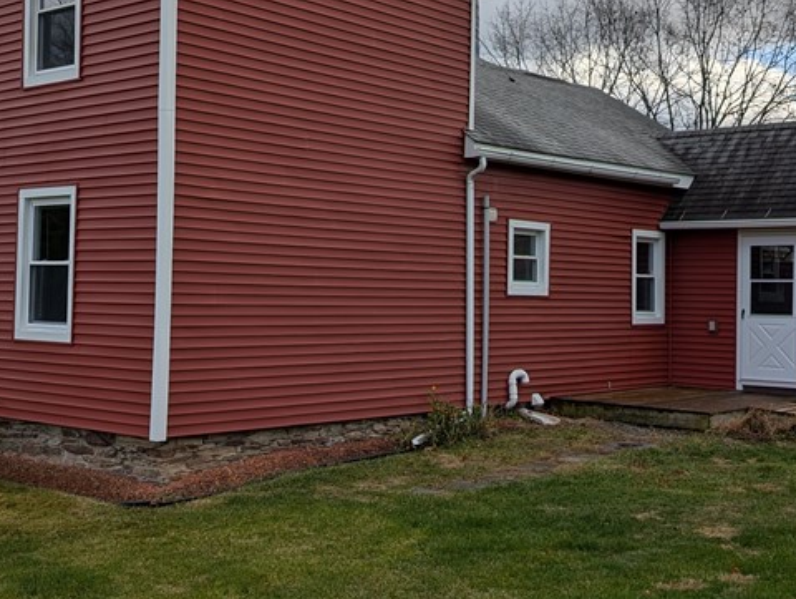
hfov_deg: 37.4
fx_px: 1174
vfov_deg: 28.6
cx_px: 464
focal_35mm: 51
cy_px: 257
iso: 21
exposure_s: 1/1621
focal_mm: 6.9
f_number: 1.68
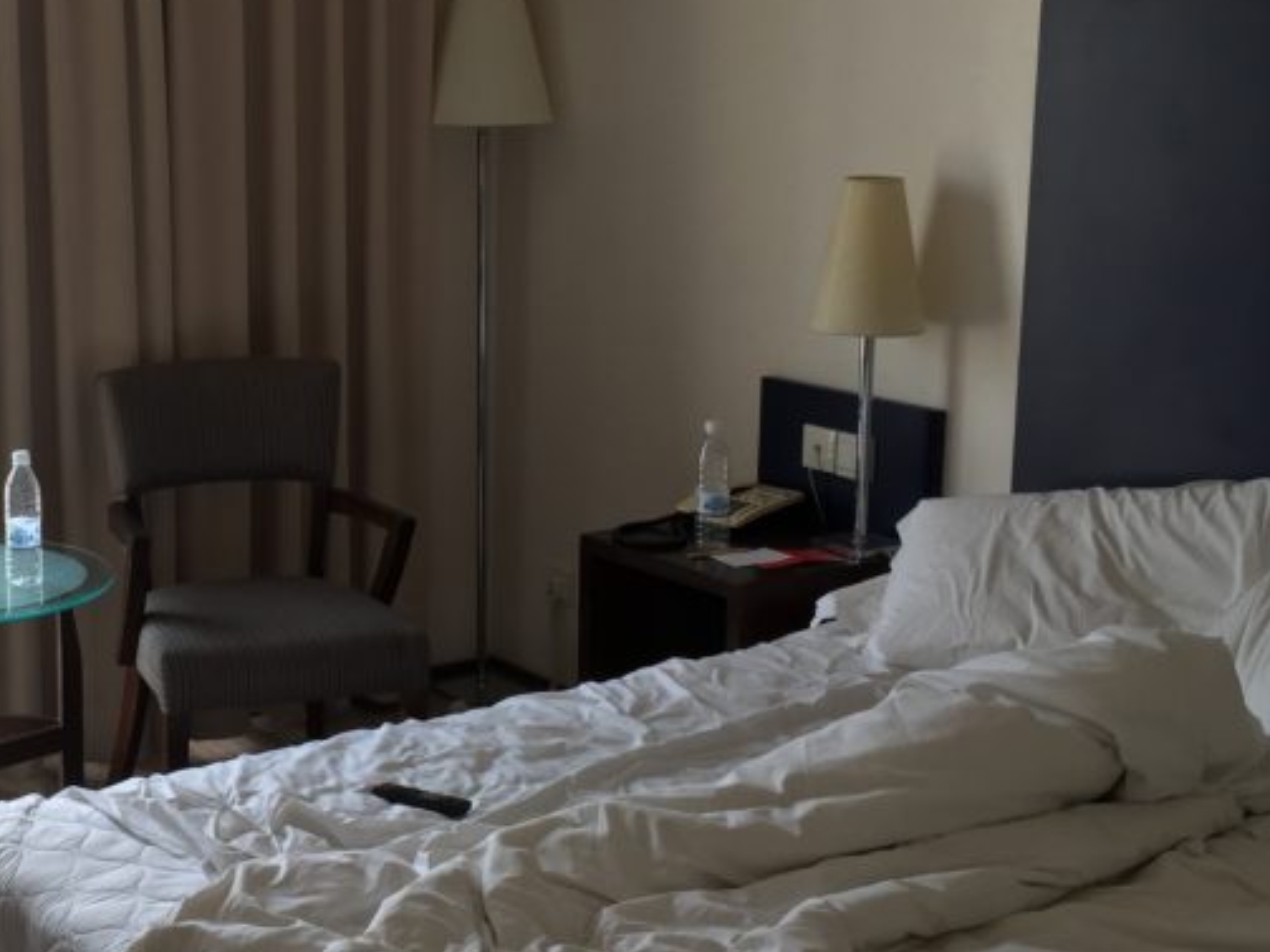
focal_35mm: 59
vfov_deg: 24.8
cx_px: 222
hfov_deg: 31.7
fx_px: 2164
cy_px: 427
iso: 32
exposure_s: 1/50
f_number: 2.2
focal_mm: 4.15
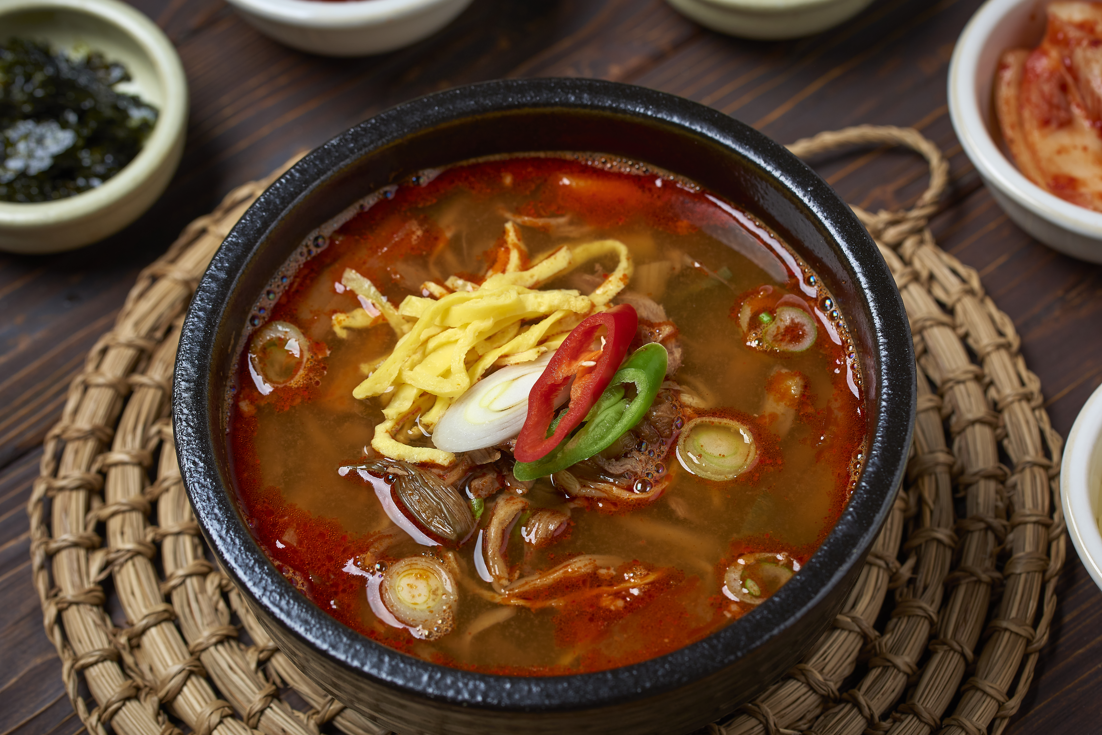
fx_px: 2756
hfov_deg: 22.6
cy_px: 368
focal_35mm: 90
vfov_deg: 15.2
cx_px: 551
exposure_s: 1/160
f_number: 6.3
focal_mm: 90
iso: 250
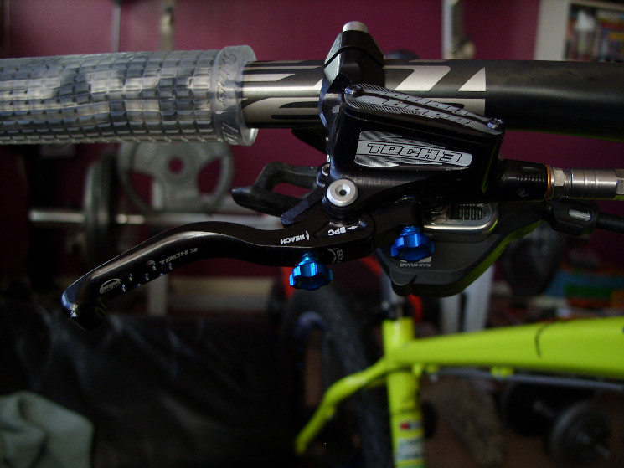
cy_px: 234
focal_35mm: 38
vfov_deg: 37.7
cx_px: 312
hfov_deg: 49.0
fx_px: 685
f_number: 2.8
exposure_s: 1/30
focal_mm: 7.8
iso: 50
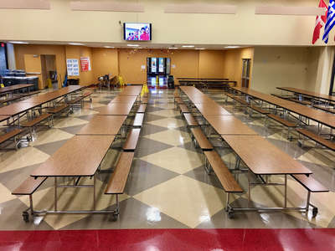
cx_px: 168
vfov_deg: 48.2
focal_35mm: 29
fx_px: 281
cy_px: 126
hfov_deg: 61.7
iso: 40
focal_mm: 4.15
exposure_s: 1/15
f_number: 2.2
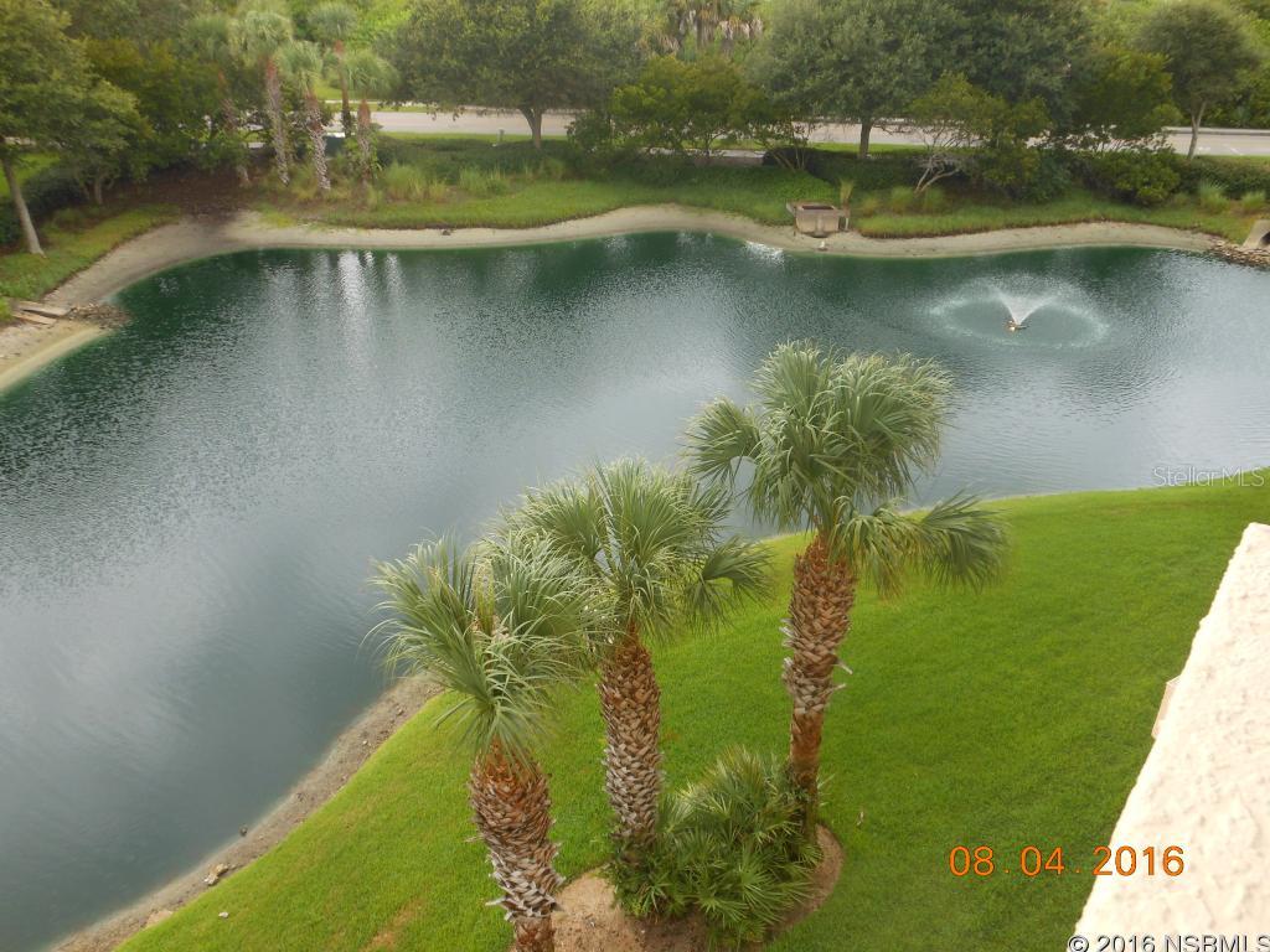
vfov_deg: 48.2
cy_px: 476
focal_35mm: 29
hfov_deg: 61.7
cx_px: 635
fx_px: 1064
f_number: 3.3
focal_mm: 5.2
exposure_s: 1/125
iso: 80
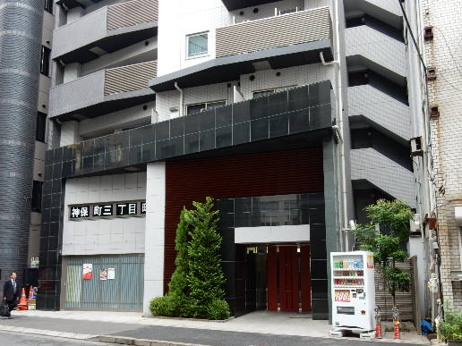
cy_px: 208
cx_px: 259
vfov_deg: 45.2
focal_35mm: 31
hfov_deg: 58.2
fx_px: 414
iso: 125
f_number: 3.7
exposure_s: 1/40
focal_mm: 4.5
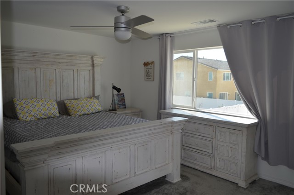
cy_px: 98
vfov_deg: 47.7
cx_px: 147
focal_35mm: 27
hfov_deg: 67.5
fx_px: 220
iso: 100
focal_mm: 18
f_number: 3.5
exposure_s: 1/200
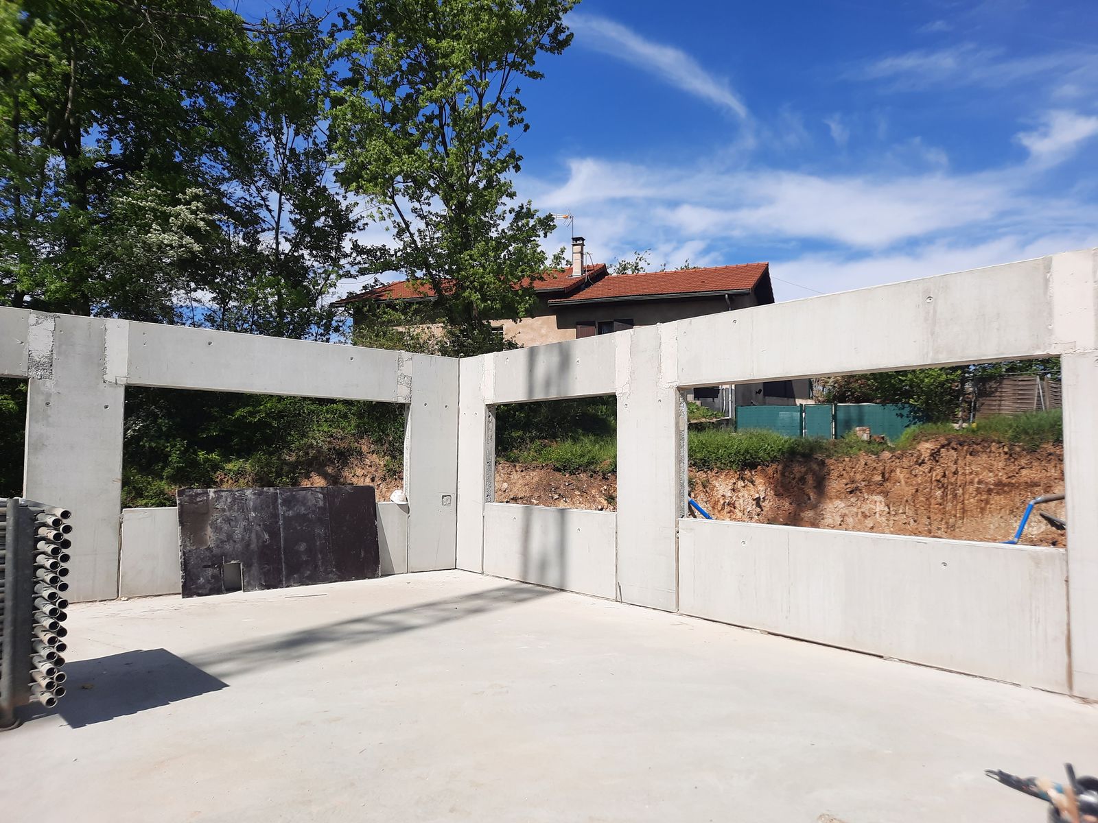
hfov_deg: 69.4
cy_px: 412
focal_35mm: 25
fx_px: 793
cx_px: 549
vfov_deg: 54.9
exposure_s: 1/1504
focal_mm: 4.6
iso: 32
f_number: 2
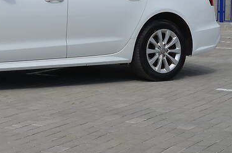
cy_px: 9
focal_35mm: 112
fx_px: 720
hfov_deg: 17.9
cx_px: 6
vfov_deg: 12.1
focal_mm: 35
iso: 100
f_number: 8
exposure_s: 1/320
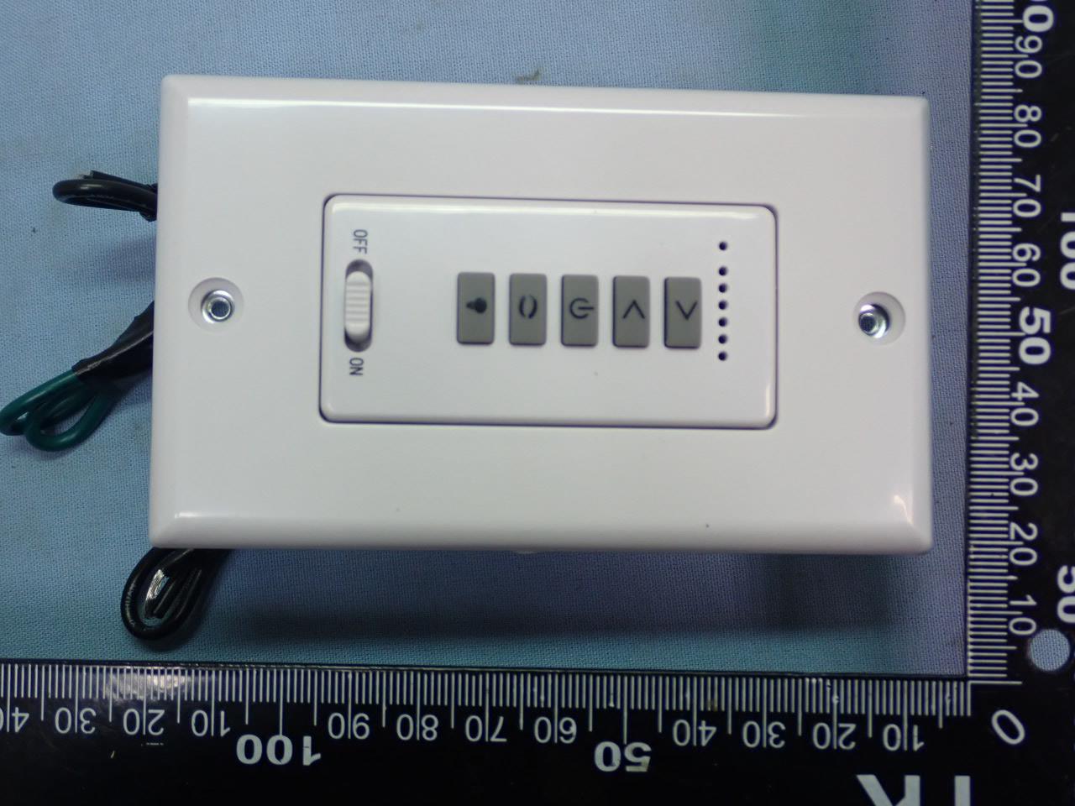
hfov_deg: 40.4
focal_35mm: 47
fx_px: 1460
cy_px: 403
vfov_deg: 30.9
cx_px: 538
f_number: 3.1
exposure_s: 1/50
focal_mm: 8.4
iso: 200
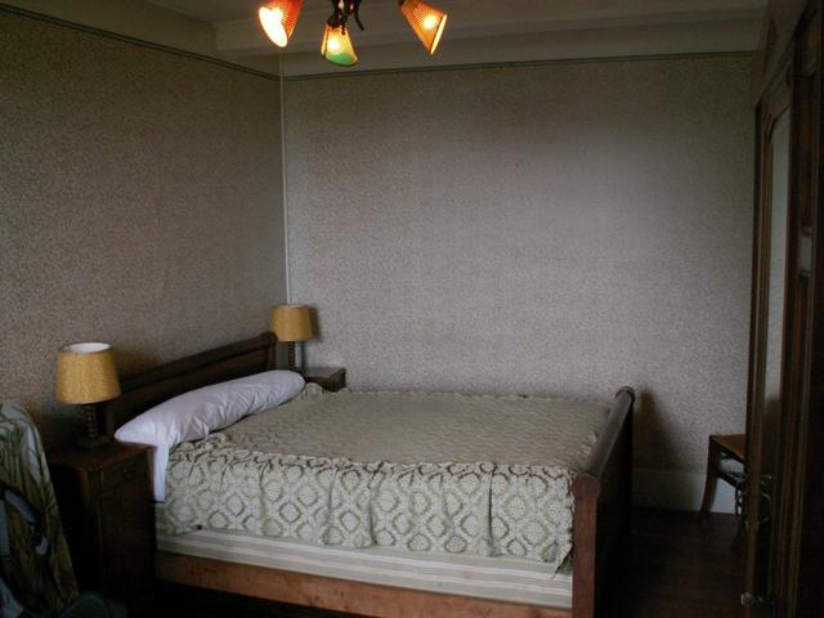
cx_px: 412
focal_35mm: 35
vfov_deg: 40.7
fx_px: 833
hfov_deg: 52.6
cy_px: 309
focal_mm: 5.86
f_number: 2.8
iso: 160
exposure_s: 1/40
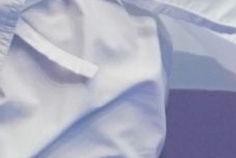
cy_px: -317
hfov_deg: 1.6
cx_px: -201
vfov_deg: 1.0
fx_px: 8645
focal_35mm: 1318
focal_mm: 112
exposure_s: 1/1000
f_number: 2.8
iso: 2500
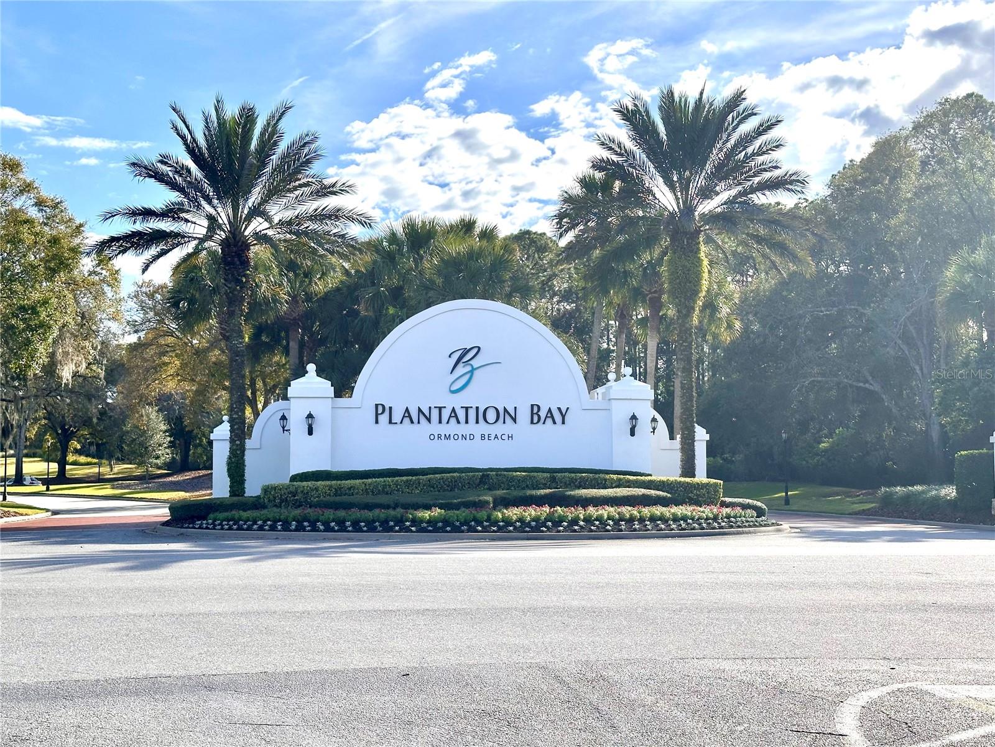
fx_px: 1380
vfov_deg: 30.3
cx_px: 498
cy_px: 374
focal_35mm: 48
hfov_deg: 39.7
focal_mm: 6.86
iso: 64
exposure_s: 1/3731
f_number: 1.78
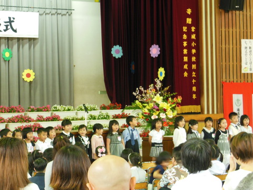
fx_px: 782
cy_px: 95
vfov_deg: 13.8
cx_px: 126
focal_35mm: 107
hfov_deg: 18.4
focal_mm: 19.1
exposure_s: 1/8
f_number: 5.7
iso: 400
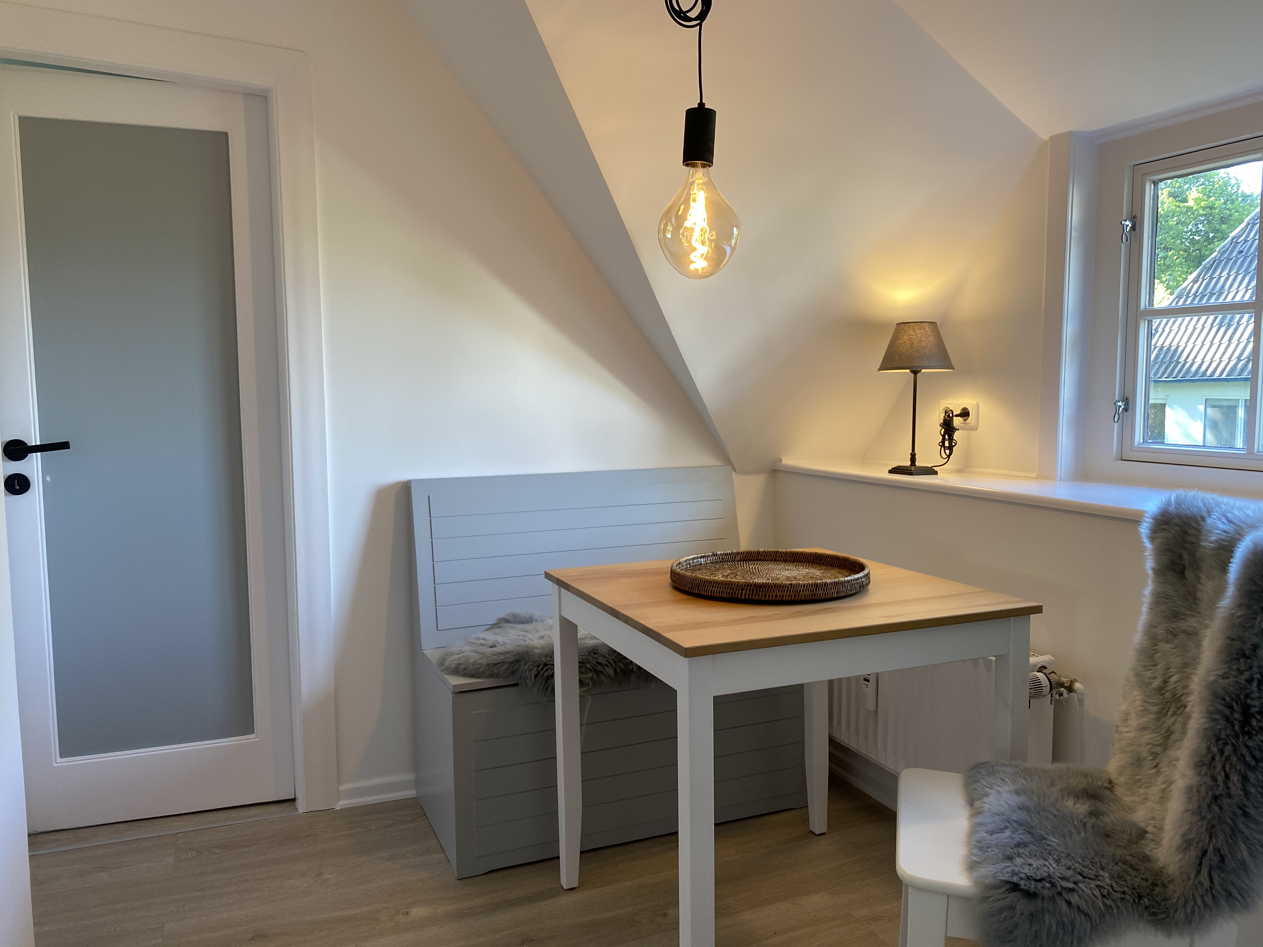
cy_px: 474
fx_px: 949
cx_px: 632
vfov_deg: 53.1
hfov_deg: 67.3
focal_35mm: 26
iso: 100
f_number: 1.8
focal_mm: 4.25
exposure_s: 1/100
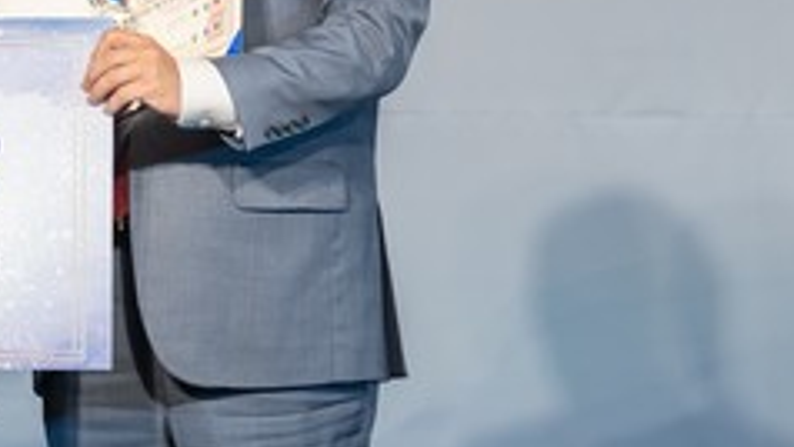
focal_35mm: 336
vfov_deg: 3.6
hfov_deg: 6.4
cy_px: -77
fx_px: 7076
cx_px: 17
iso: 400
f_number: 2.8
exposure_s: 1/250
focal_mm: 127
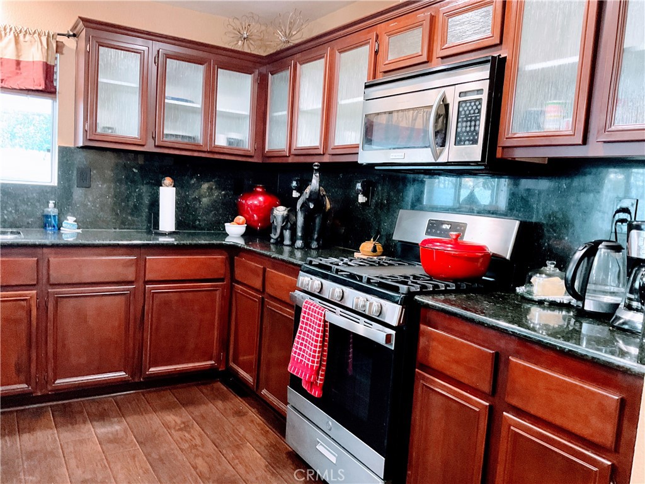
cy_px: 242
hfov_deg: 61.7
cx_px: 322
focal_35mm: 29
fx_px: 540
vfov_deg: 48.2
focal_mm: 3
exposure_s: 1/30
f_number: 1.8
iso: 320
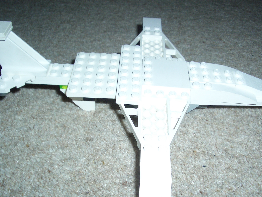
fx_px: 341
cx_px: 139
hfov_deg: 42.1
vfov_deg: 32.2
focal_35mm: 45
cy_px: 106
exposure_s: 1/60
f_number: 4.3
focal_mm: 5.8
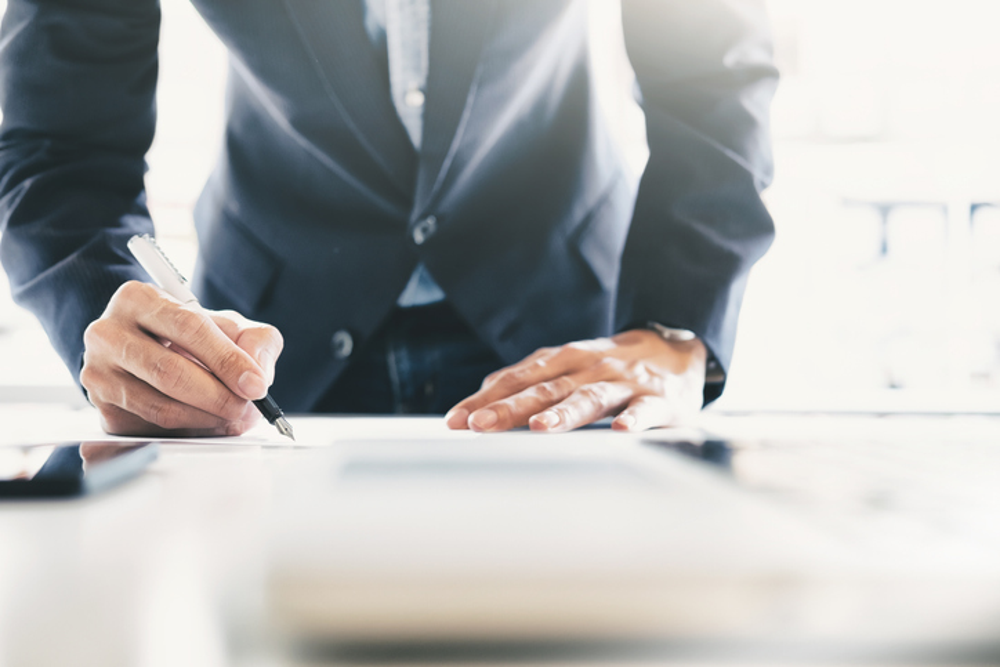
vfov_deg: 25.5
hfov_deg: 37.5
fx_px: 1472
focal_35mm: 53
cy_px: 334
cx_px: 500
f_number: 2.8
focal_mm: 35
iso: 400
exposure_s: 1/30
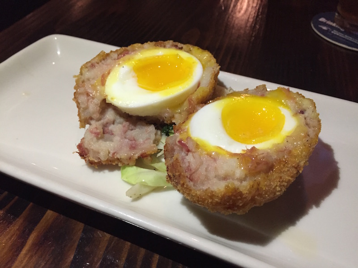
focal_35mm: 29
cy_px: 134
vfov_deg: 48.2
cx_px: 179
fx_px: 300
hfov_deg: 61.7
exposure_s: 1/30
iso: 250
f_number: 2.2
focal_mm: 4.15
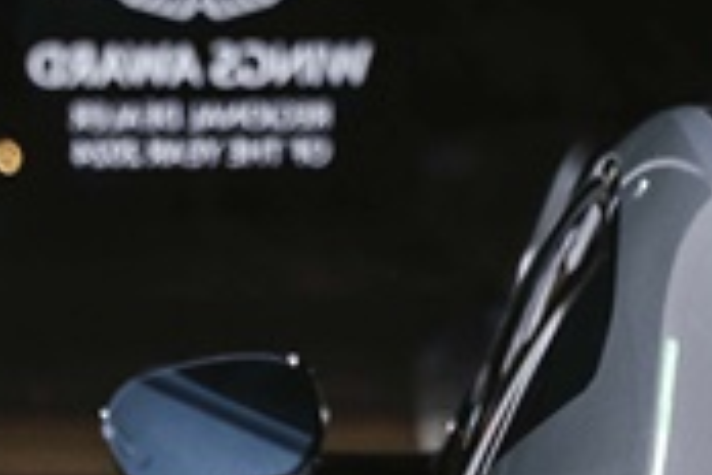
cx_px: 266
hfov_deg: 4.3
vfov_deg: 2.8
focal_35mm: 484
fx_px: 9572
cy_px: 958
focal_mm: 70
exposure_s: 1/30
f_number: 2.8
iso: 640
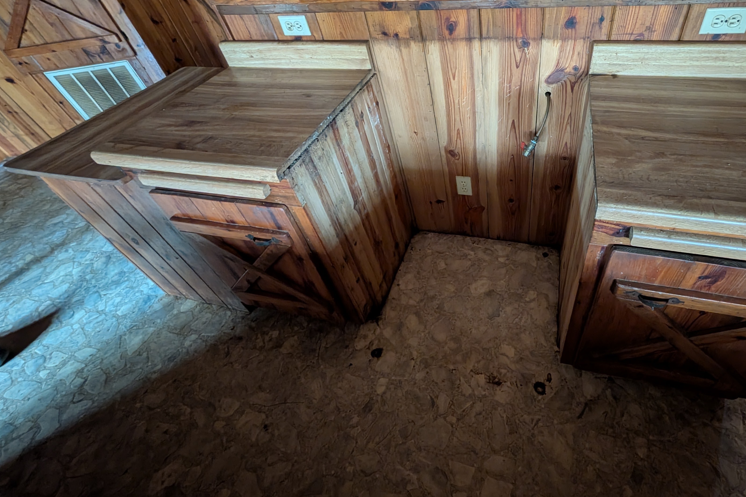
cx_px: 455
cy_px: 191
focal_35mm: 16
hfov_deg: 95.2
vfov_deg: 72.7
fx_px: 332
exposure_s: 1/24.8
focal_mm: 2.02
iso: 1283
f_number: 1.7
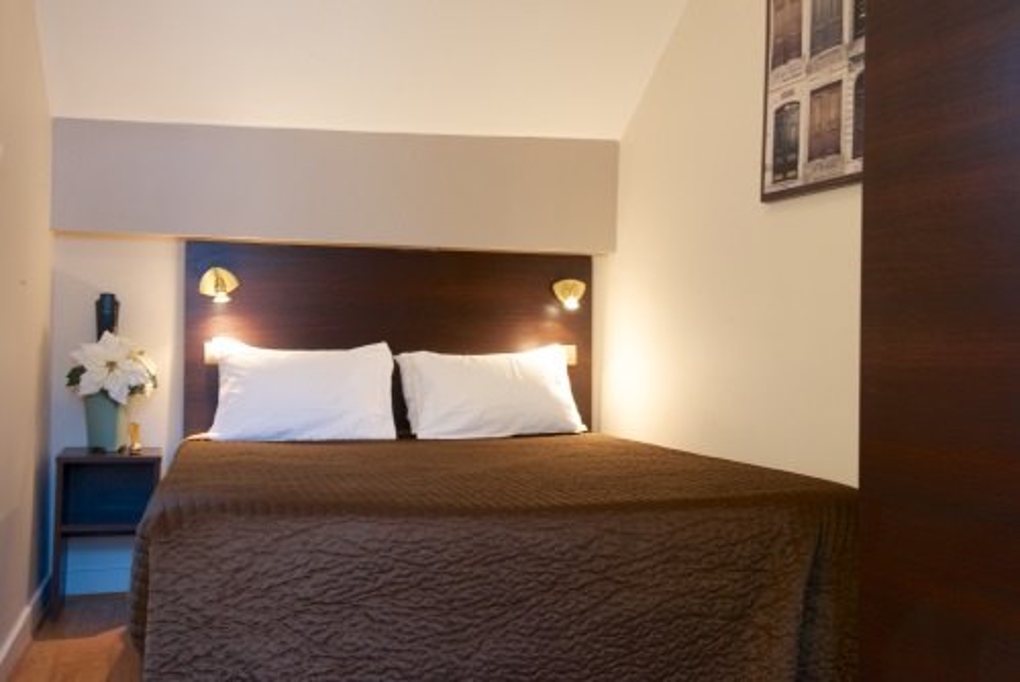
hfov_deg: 50.7
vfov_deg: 35.1
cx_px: 510
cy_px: 341
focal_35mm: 38
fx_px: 1077
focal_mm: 38
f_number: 13
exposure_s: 1/5
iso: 1250
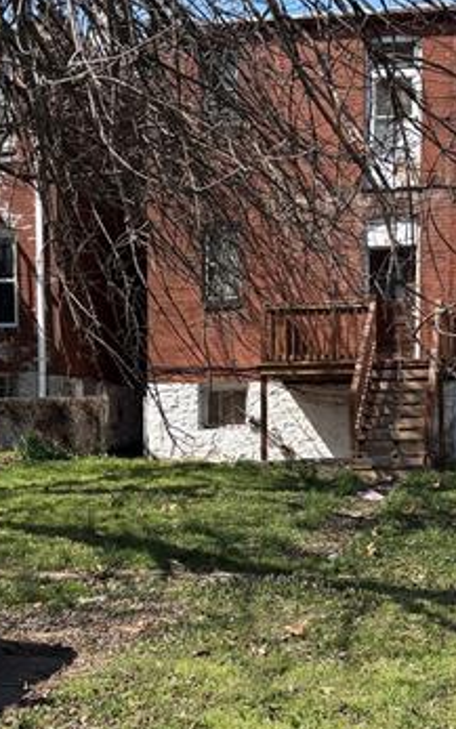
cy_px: 456
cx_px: 305
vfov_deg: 33.3
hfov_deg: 21.2
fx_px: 1212
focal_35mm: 61
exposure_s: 1/1949
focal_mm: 5.96
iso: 50
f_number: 1.6
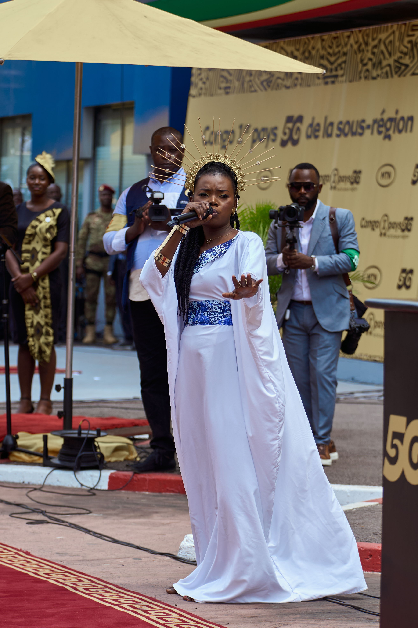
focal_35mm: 147
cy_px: 314
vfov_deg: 14.0
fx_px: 2560
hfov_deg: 9.3
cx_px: 209
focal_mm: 98
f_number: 4
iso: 160
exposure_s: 1/1000
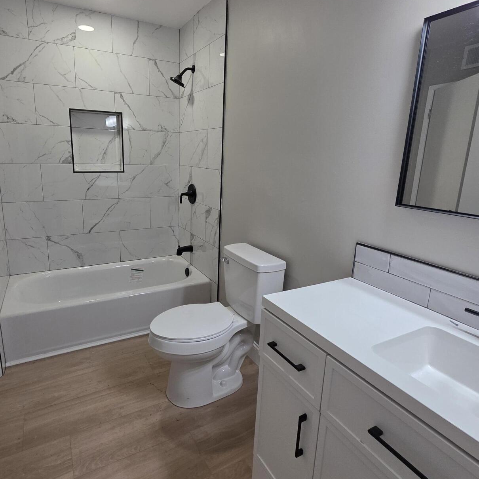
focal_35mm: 19
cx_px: 202
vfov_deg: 77.6
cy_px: 226
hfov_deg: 77.1
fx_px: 297
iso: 100
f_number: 1.9
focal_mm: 2.2
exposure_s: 1/120
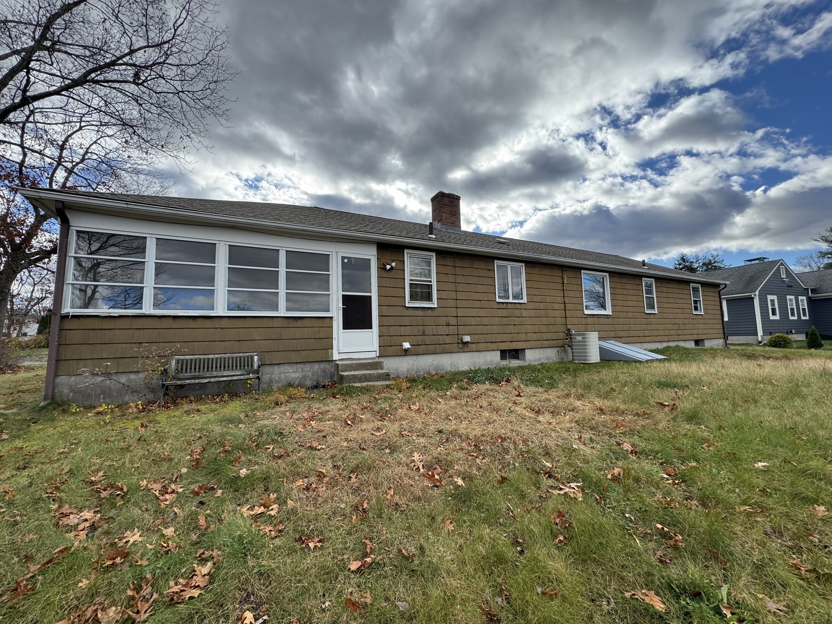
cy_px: 312
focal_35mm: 14
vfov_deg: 85.7
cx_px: 416
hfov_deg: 102.1
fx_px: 336
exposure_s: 1/700
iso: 50
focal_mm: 2.22
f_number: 2.2
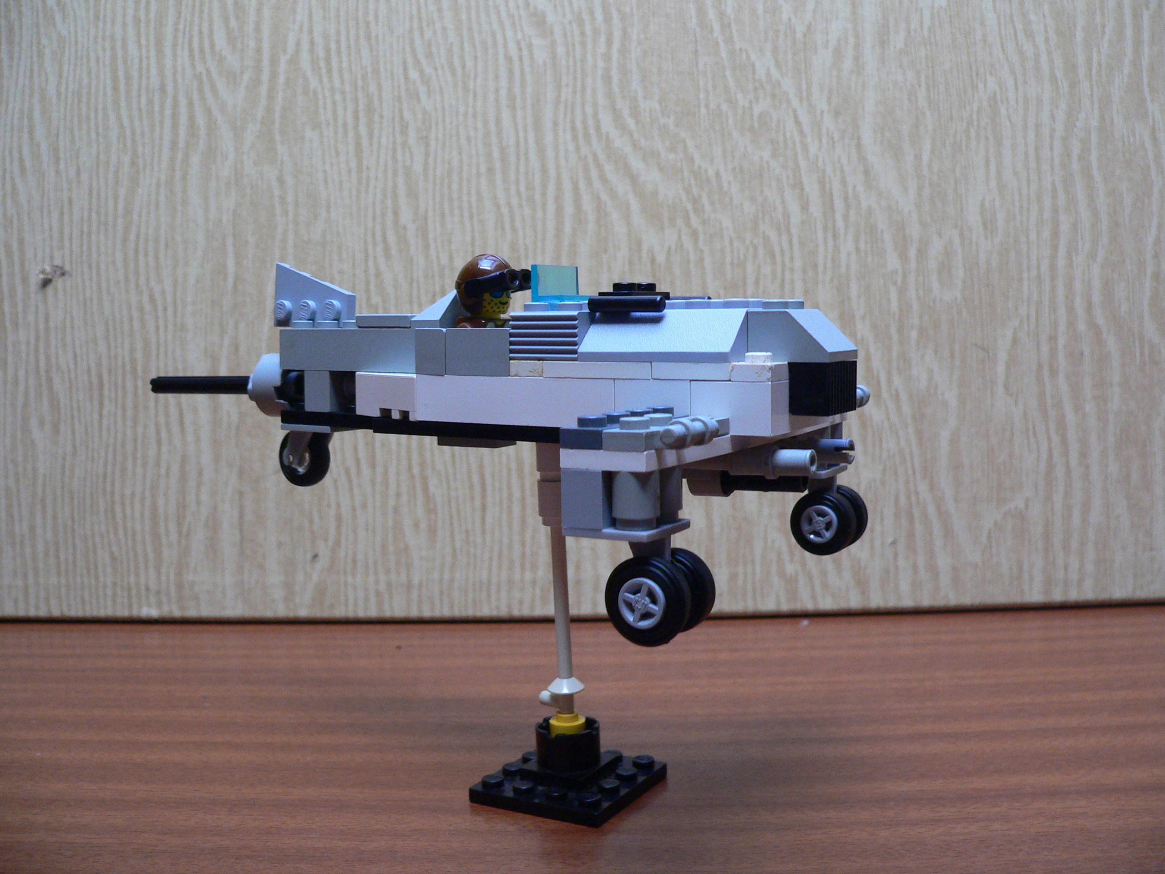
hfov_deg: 51.4
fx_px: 1212
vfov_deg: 39.7
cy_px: 437
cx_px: 582
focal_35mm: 36
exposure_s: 1/60
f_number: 2.8
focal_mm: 6
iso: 200
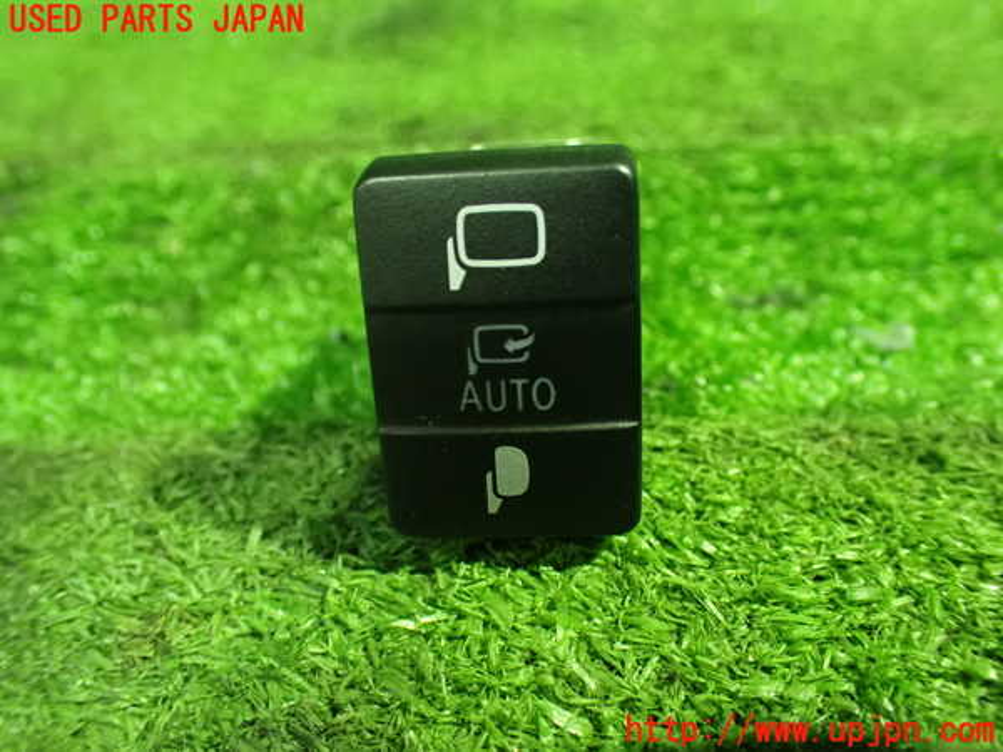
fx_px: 869
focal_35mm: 30
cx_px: 502
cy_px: 376
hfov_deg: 60.0
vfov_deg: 46.8
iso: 1250
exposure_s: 1/30
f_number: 2.3
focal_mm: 5.4
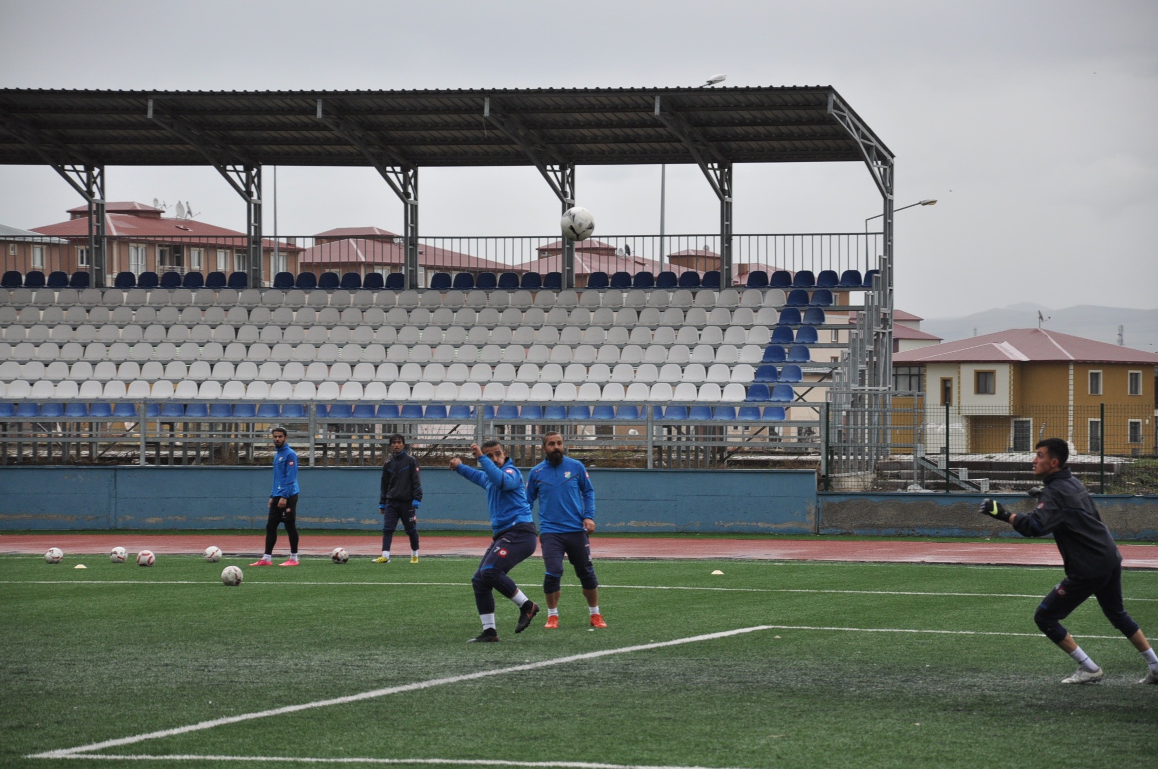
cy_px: 384
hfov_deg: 13.1
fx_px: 5060
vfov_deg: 8.7
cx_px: 579
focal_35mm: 158
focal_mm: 105
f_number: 6.3
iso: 400
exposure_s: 1/640
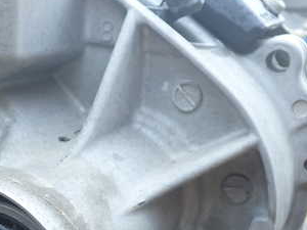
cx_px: 76
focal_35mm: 60
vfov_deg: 24.1
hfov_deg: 31.6
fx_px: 532
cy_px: 183
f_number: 2.3
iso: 200
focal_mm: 5.4
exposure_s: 1/30
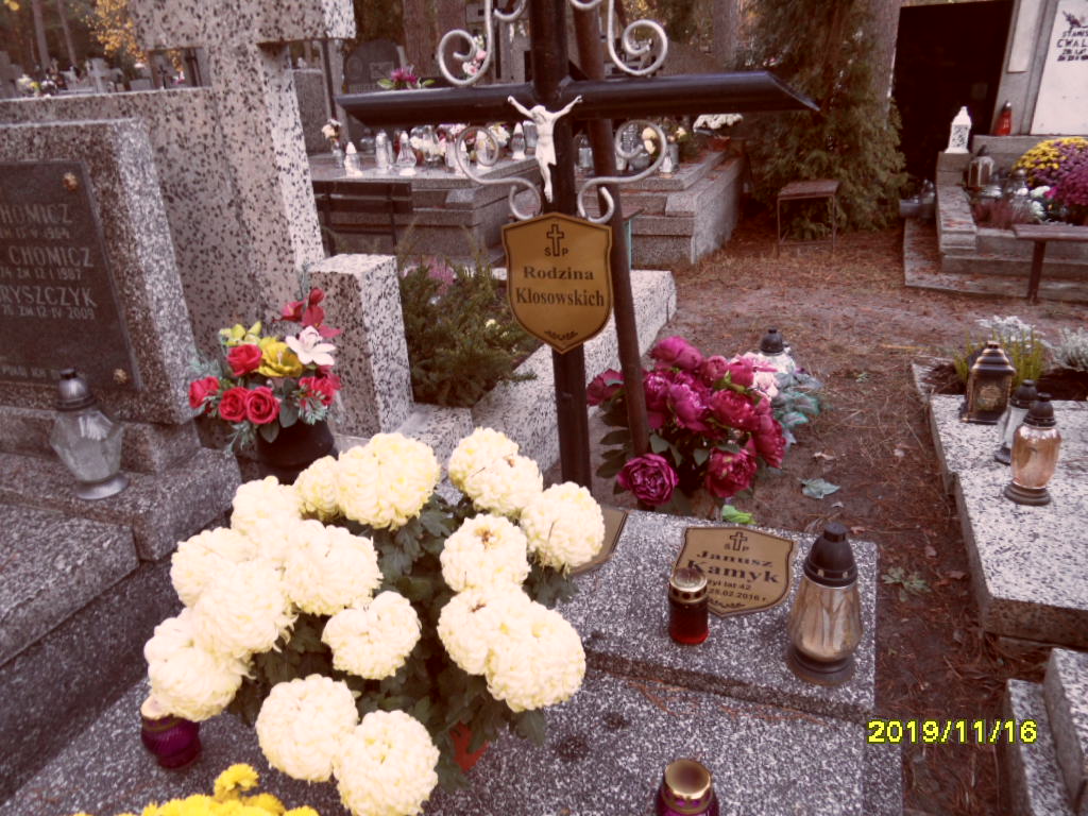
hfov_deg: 71.6
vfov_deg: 56.8
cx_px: 544
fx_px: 754
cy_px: 408
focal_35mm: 24
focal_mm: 3.9
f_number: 3.2
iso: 100
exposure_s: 1/30
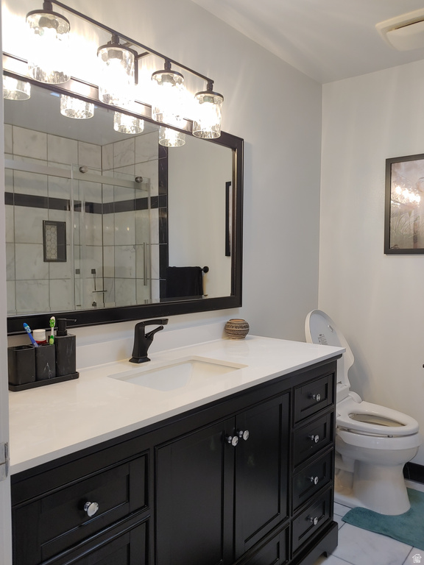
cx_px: 212
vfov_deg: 69.4
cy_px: 282
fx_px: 408
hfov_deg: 54.9
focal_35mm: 25
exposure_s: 1/60
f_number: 1.5
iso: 100
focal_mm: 4.23
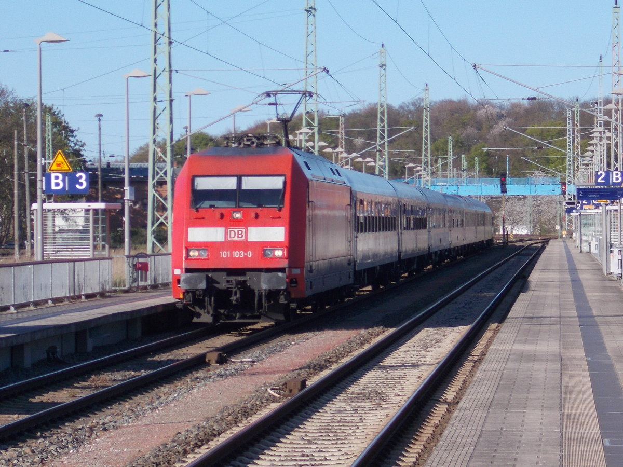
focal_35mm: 130
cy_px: 234
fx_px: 2340
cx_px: 312
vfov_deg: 11.4
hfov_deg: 15.2
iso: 80
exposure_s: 1/250
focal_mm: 23
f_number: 6.5
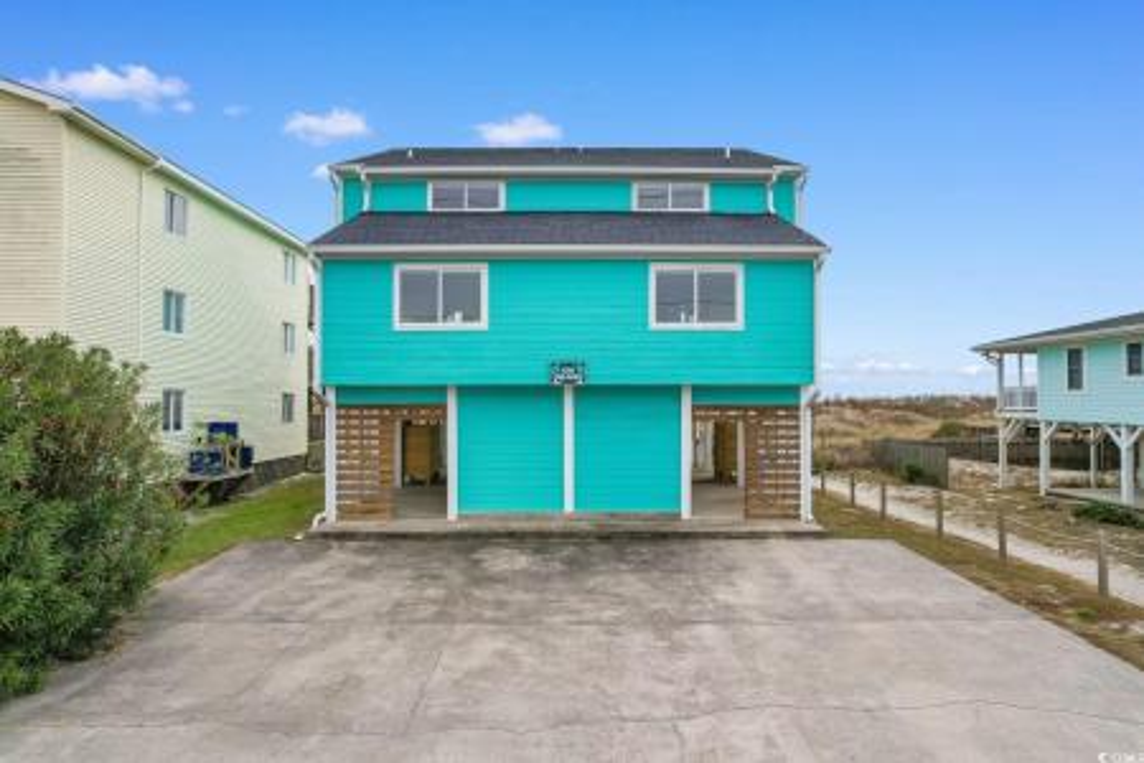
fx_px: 699
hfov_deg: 78.6
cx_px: 572
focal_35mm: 22
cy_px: 382
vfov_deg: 57.2
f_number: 2.8
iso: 130
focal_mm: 8.38
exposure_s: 1/350
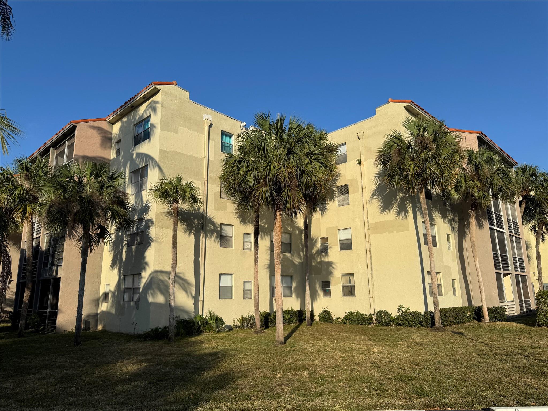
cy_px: 206
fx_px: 380
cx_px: 274
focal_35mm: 24
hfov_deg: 71.6
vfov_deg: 56.8
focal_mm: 6.76
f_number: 1.78
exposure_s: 1/5814
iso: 80
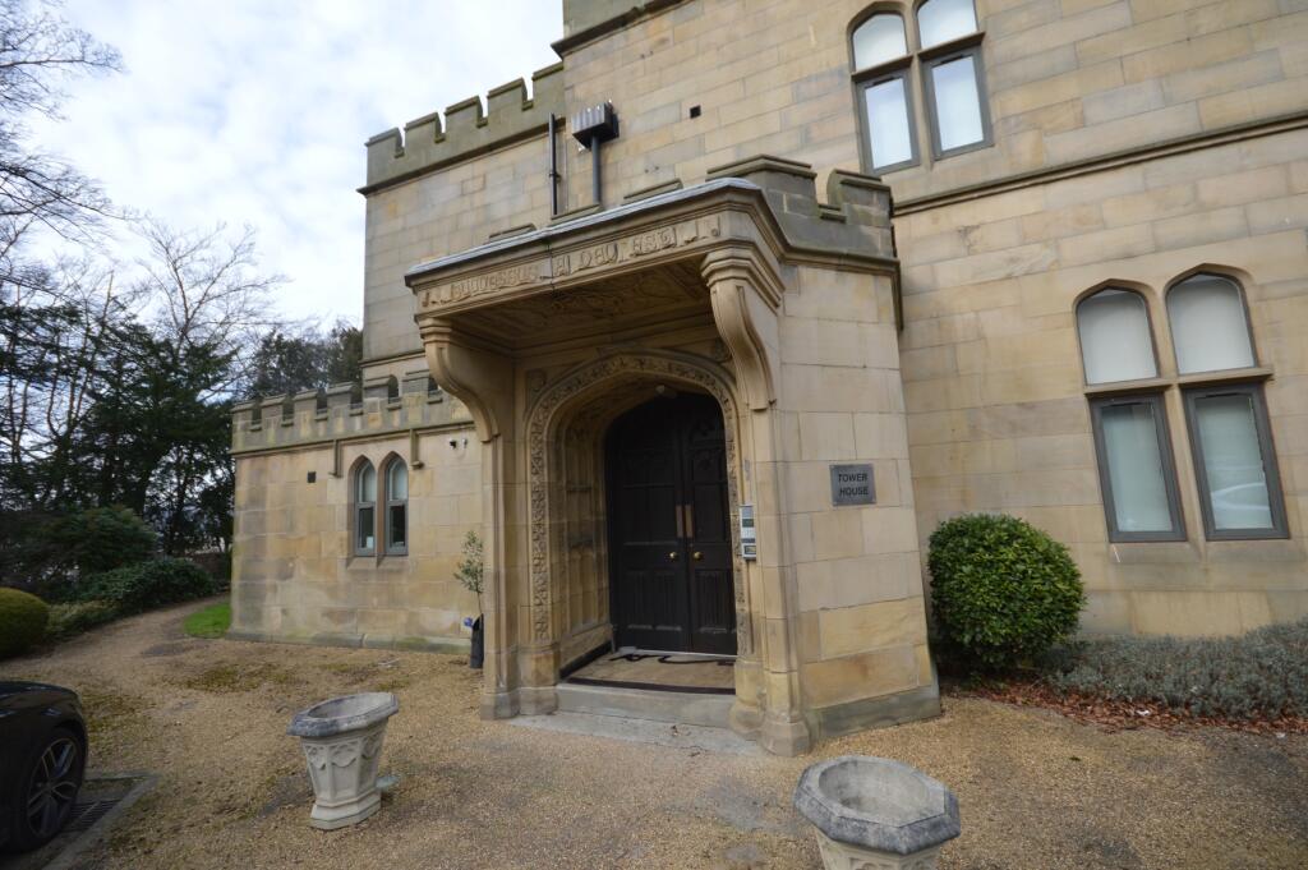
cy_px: 435
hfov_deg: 100.4
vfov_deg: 77.2
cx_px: 654
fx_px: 545
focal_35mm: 15
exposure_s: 1/160
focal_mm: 10
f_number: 6.3
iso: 100
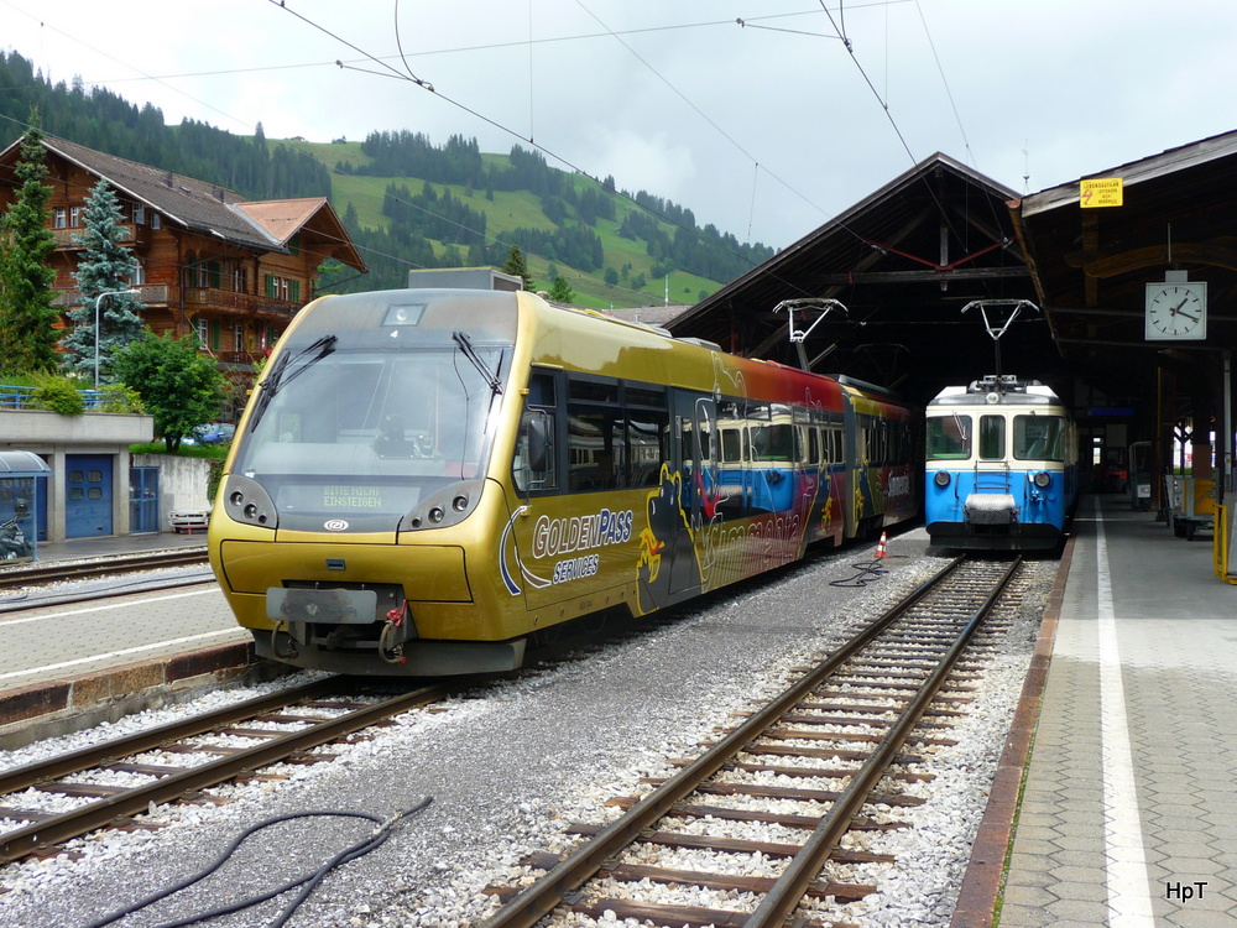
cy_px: 464
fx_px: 1429
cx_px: 618
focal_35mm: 40
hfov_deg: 46.8
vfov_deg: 36.0
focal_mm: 6.7
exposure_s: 1/500
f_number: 3.9
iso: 100
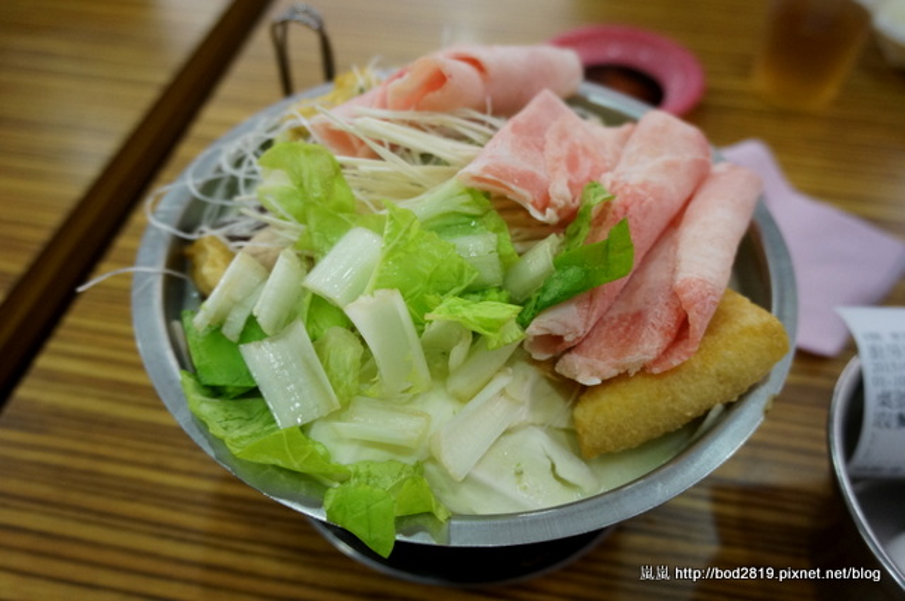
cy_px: 300
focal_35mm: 30
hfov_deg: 62.0
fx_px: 753
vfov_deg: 43.5
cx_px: 452
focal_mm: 20
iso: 1000
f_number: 4
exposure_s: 1/60
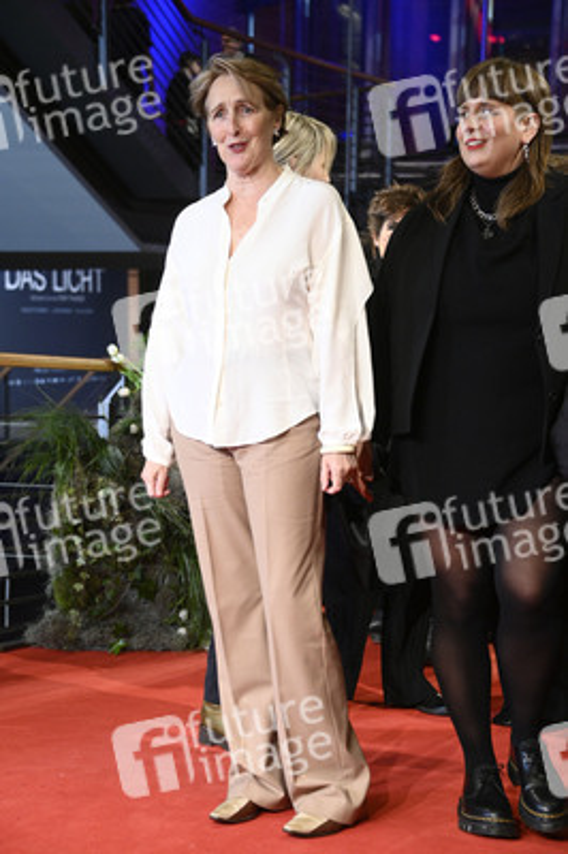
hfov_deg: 18.9
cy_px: 427
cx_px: 284
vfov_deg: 28.1
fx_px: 1707
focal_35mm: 72
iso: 5000
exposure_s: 1/250
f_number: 5
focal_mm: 72
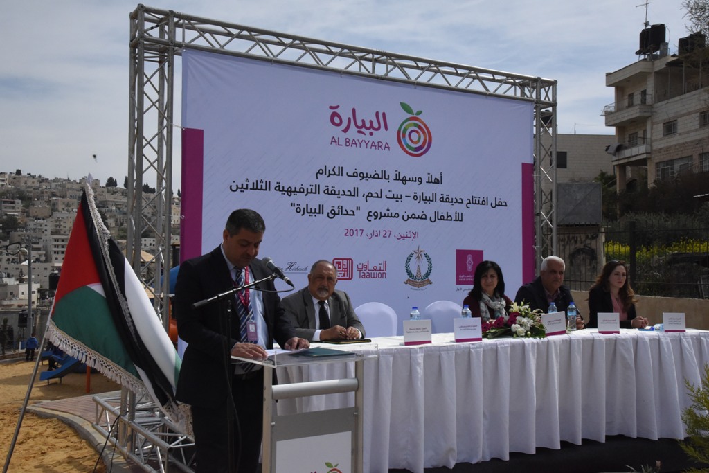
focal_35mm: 38
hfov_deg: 50.7
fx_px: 748
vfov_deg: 35.1
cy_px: 236
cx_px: 354
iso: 5000
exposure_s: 1/3200
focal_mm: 38
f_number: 22
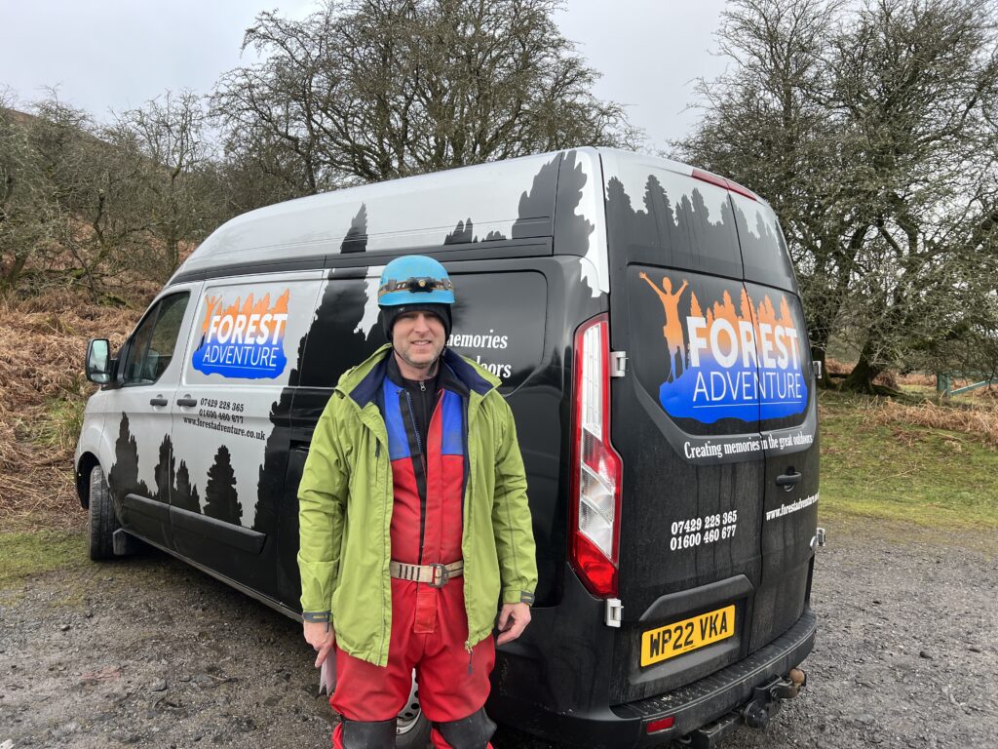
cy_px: 374
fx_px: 750
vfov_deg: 53.1
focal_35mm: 26
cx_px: 499
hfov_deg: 67.3
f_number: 1.5
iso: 50
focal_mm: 5.7
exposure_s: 1/949
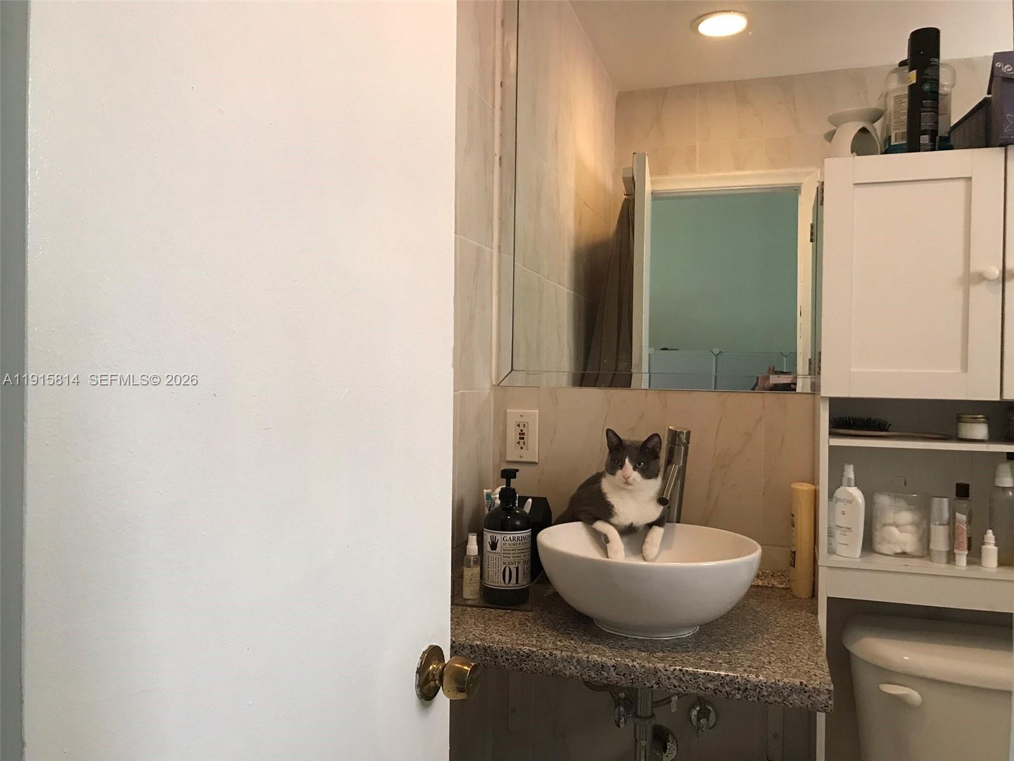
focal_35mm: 28
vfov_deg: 49.7
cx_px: 507
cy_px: 380
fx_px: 820
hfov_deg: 63.4
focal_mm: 3.99
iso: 64
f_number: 1.8
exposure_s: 1/15
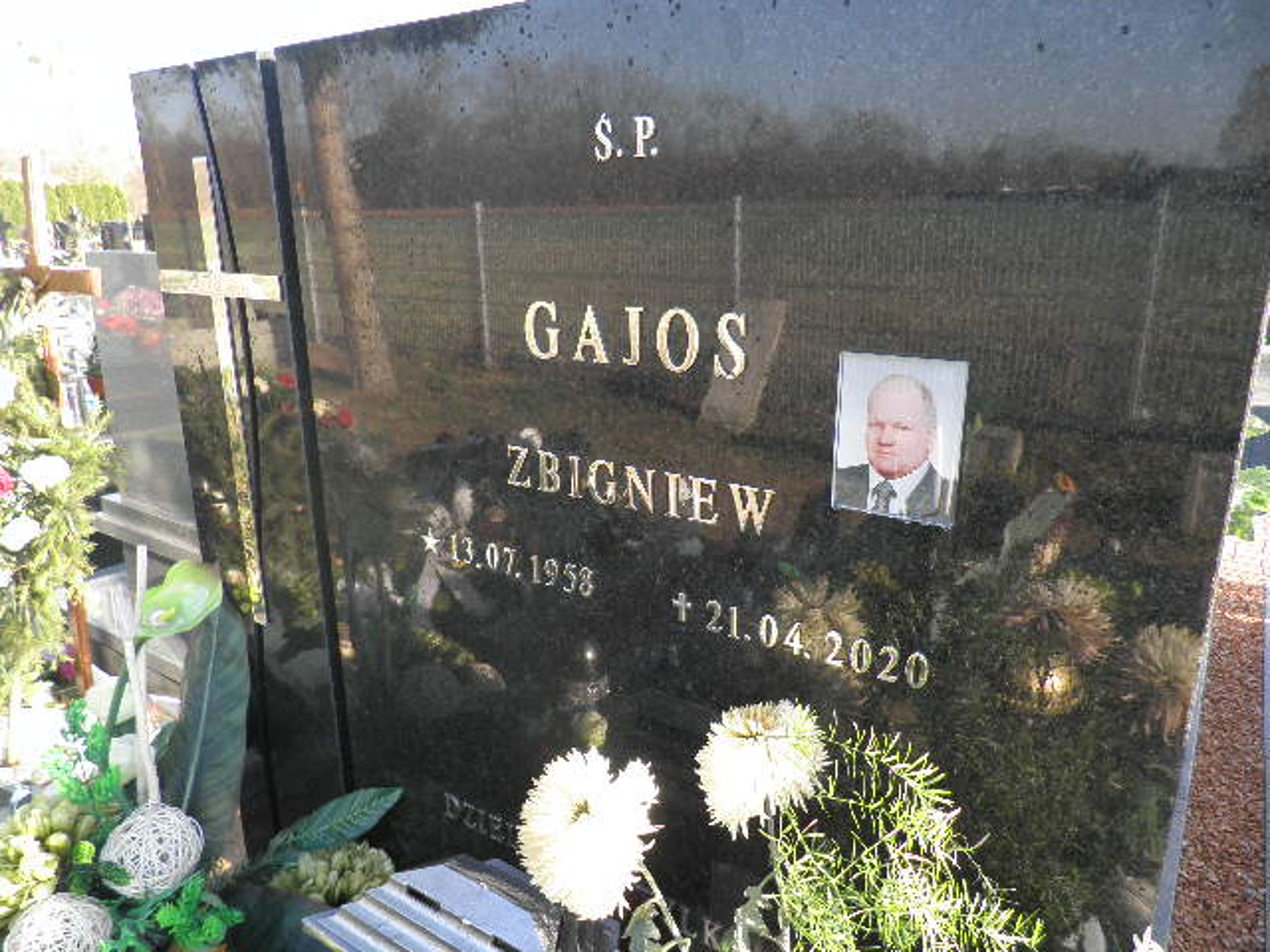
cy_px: 476
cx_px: 635
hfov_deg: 71.6
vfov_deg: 56.8
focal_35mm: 24
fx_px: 881
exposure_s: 1/100
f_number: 3.3
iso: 64
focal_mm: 4.3
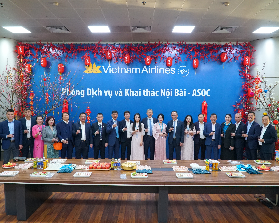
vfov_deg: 51.5
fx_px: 231
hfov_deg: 62.2
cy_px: 116
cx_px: 139
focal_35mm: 28
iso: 6400
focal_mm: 24
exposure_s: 1/160
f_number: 5
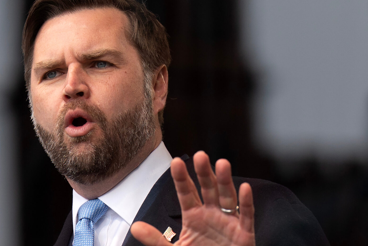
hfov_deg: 6.2
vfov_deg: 4.2
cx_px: 102
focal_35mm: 330
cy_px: 167
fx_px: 3373
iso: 250
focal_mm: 200
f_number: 4
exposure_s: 1/800
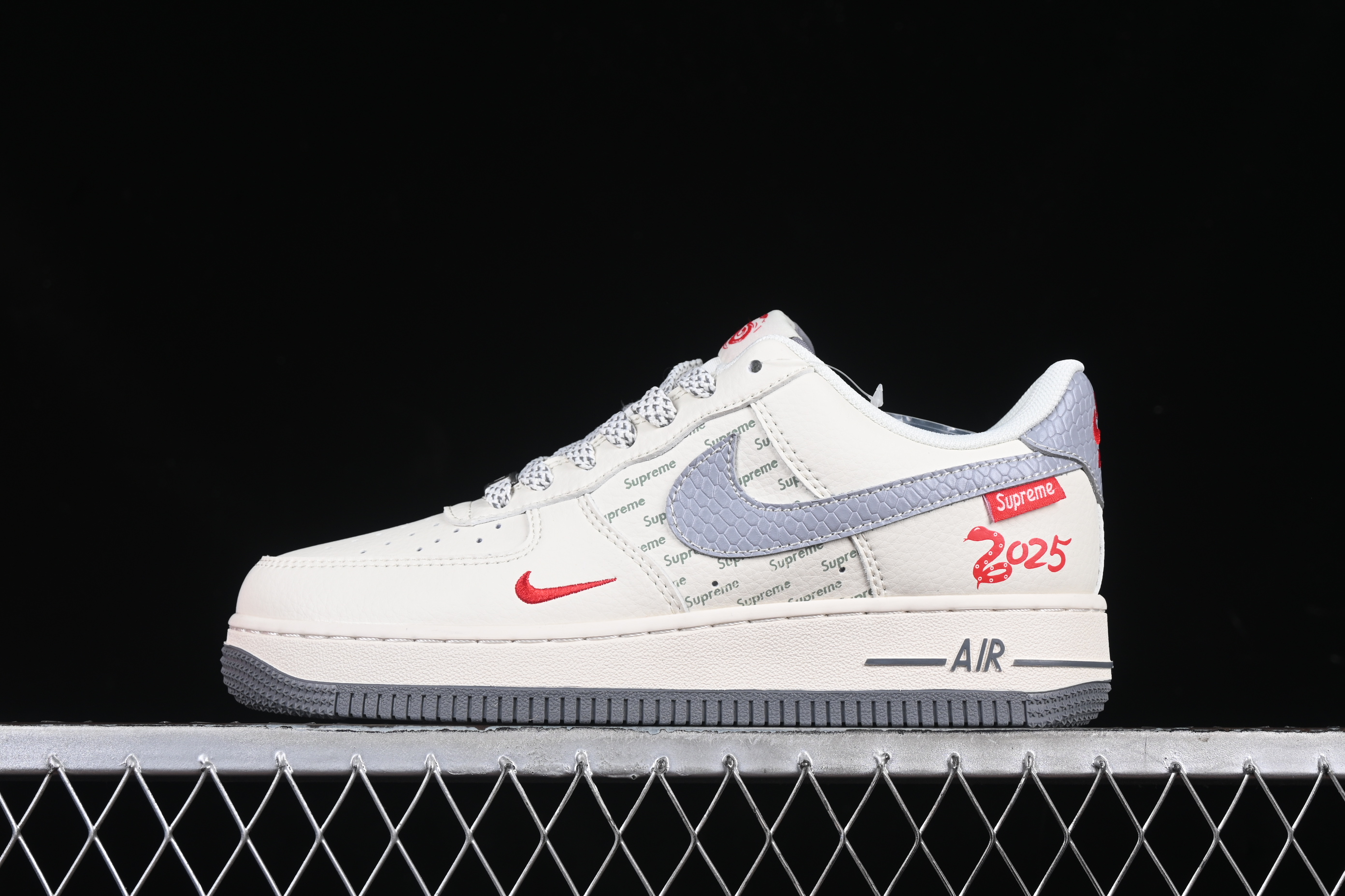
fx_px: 2802
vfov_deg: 18.2
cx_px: 672
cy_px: 448
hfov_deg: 27.0
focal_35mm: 75
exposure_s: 1/80
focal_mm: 50
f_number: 8
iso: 160
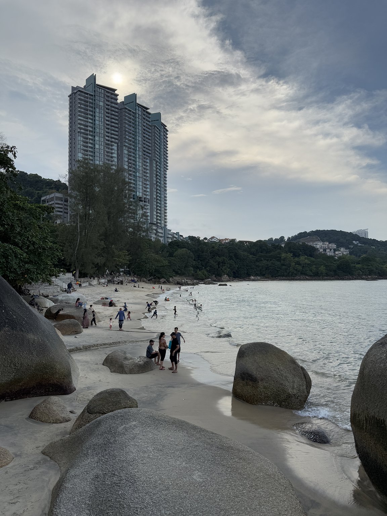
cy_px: 258
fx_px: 358
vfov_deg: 71.6
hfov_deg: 56.8
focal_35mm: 24
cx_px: 194
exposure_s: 1/4975
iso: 80
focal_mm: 6.76
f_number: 1.78
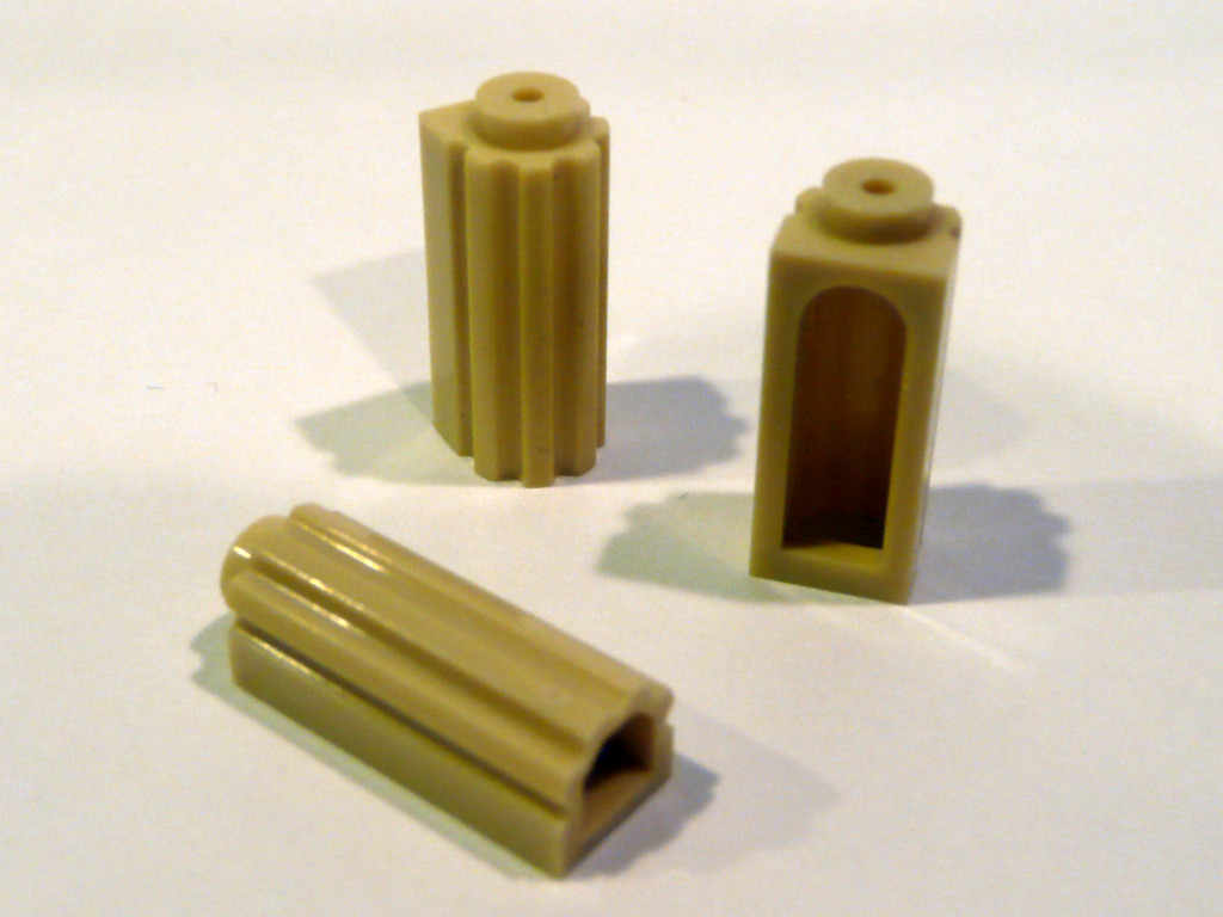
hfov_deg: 38.2
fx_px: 1767
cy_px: 458
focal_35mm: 50
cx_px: 612
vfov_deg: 29.1
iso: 200
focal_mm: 8.2
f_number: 4.2
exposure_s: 1/10
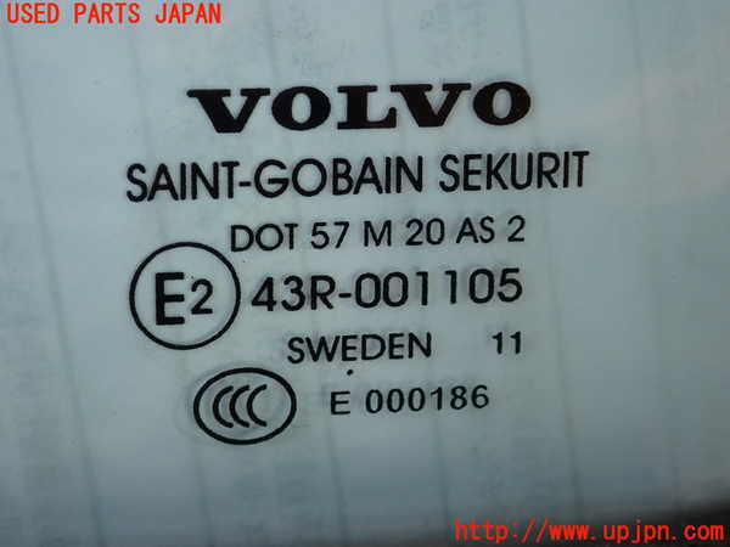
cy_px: 274
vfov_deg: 14.8
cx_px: 365
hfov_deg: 19.6
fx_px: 2109
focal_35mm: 100
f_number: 4.9
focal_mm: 18
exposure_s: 1/125
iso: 160
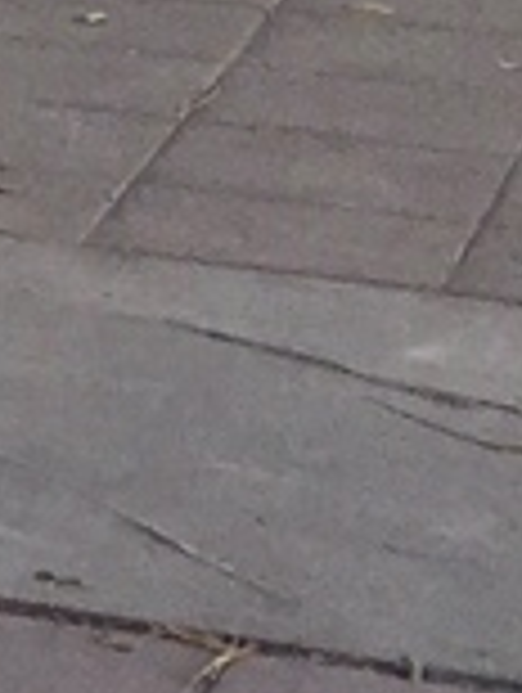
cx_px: -2907
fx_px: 6156
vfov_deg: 6.1
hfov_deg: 3.8
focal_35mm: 307
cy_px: -1076
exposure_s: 1/344
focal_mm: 4.15
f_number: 2.2
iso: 32
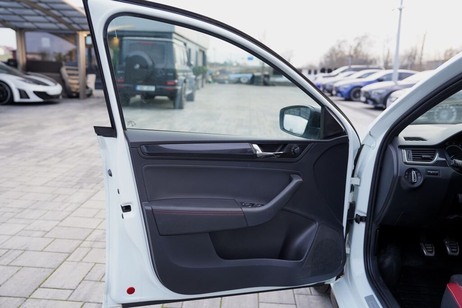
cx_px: 231
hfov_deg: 61.9
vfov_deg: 43.6
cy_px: 154
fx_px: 385
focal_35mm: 30
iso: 100
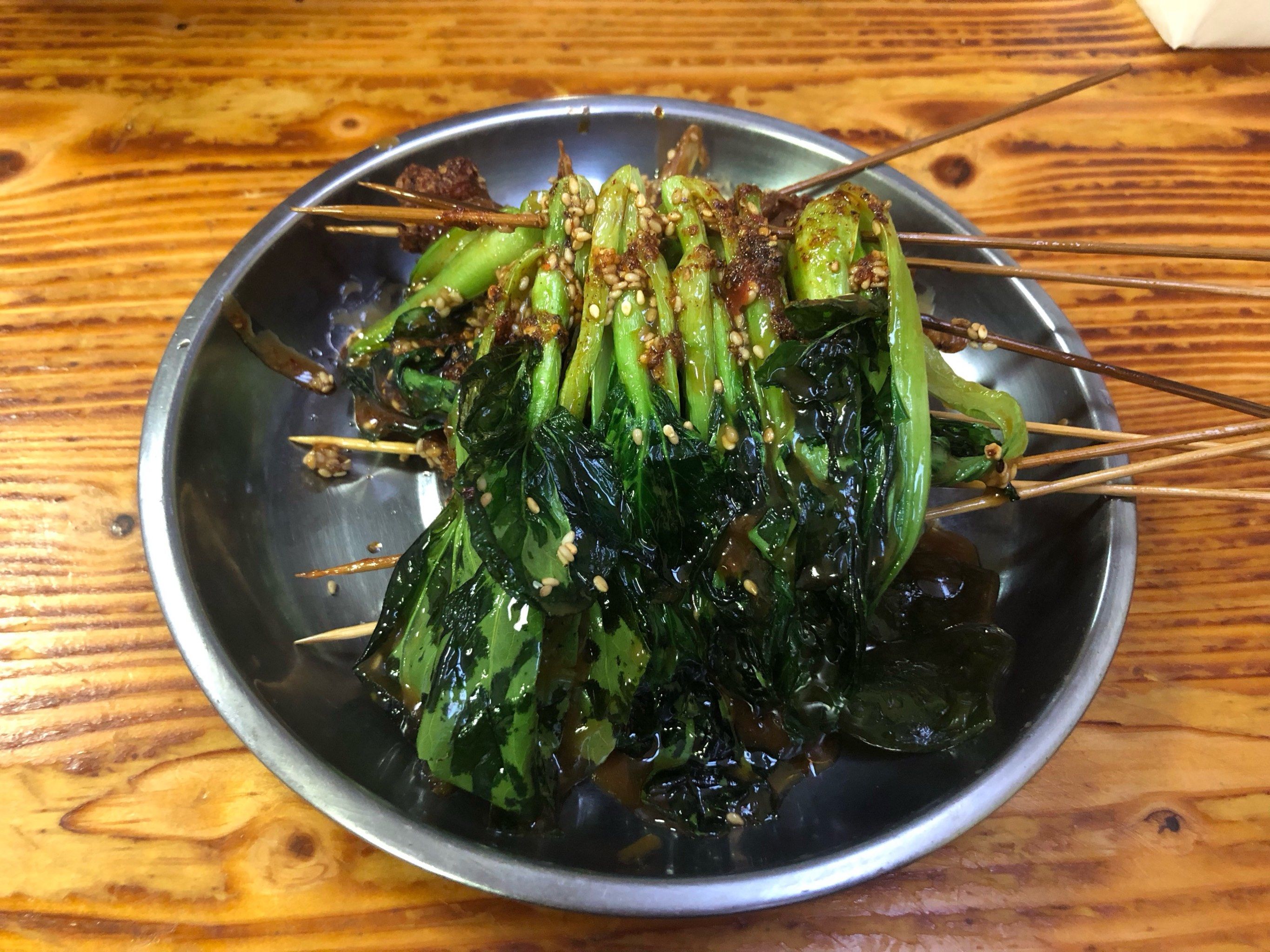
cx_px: 635
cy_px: 476
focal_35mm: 28
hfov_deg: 63.4
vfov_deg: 49.8
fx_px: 1027
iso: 80
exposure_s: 1/5
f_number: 1.8
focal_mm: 3.99
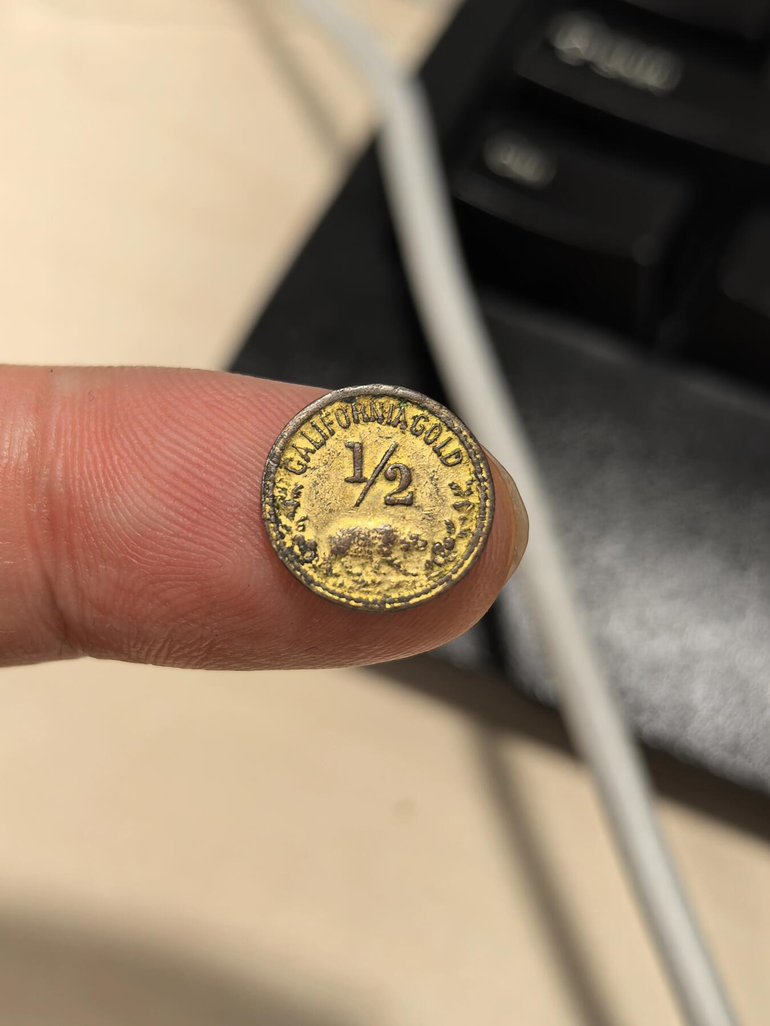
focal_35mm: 54
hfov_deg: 27.0
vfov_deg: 35.5
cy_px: 513
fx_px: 1602
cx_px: 385
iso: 160
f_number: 2
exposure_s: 1/50
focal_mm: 6.98
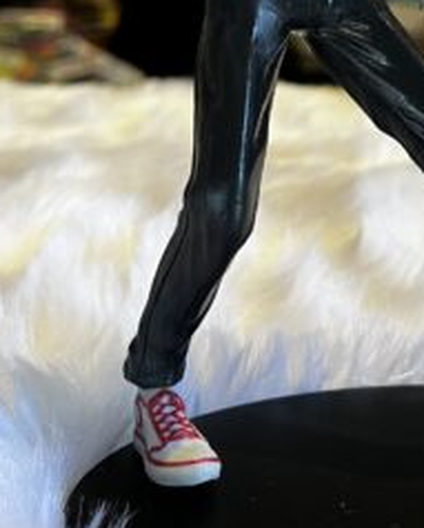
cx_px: 391
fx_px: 1112
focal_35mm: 71
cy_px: 10
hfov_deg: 21.1
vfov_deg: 25.5
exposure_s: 1/50
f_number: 1.6
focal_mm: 5.1
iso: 80
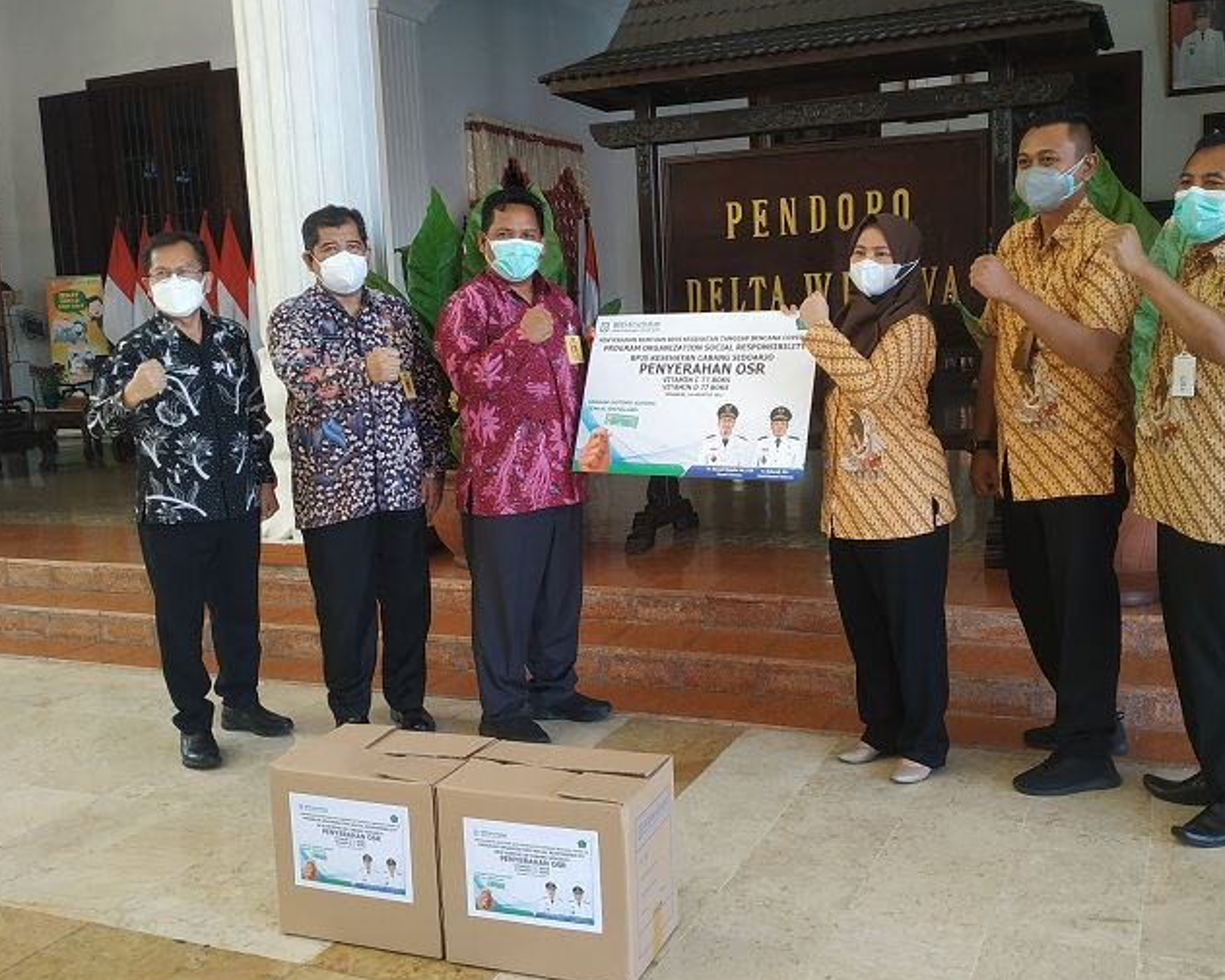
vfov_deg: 54.9
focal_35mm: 26
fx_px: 943
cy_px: 488
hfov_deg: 65.9
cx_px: 666
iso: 200
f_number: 1.9
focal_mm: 3.94
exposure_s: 1/100
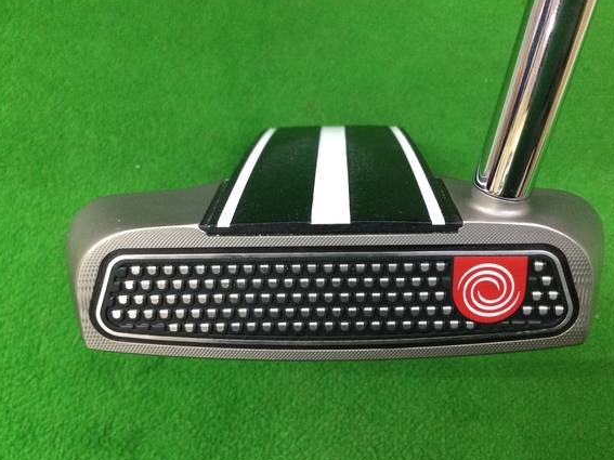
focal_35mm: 35
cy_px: 232
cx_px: 324
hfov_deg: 52.6
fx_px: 621
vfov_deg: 40.7
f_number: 2.4
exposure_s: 1/30
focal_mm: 3.3
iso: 160
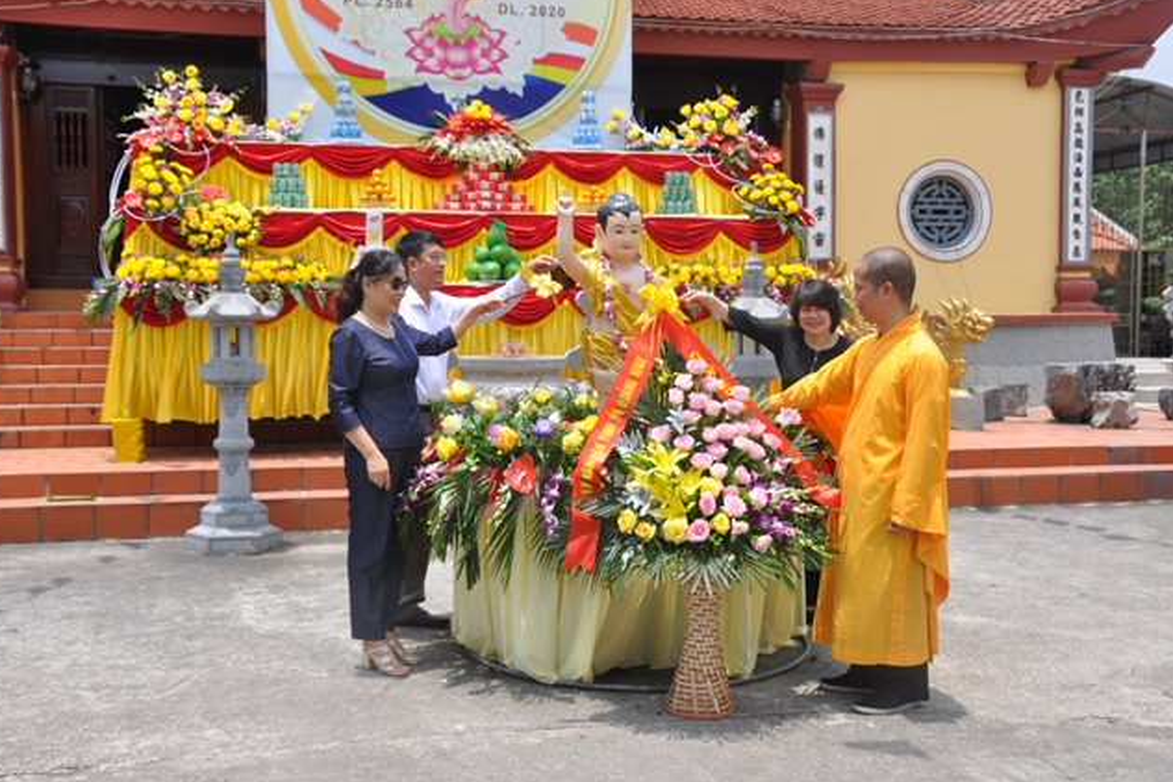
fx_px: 1303
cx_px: 574
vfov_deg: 33.4
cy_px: 387
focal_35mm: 40
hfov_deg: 48.5
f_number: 9
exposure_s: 1/320
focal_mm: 26
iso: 200
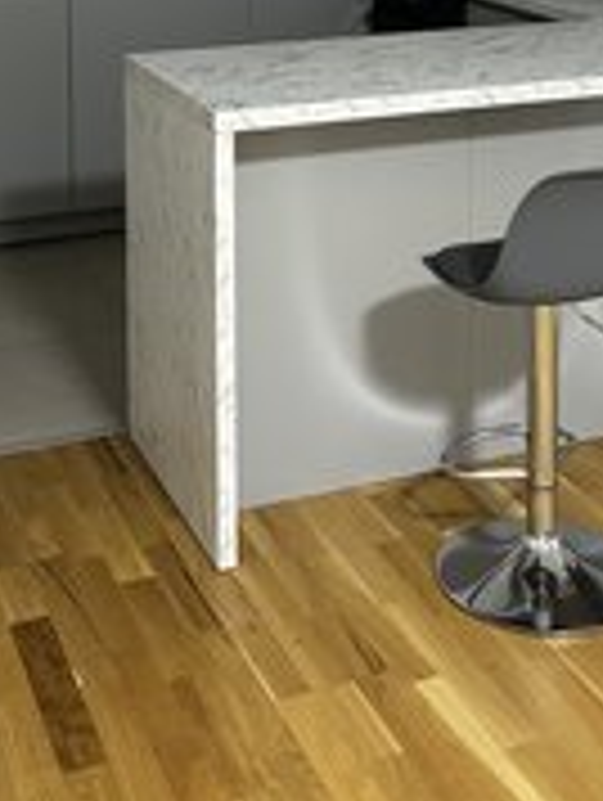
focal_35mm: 62
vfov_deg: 28.5
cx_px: 277
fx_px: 1437
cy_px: -61
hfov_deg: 23.7
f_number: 1.5
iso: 200
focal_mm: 5.7
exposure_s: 1/50
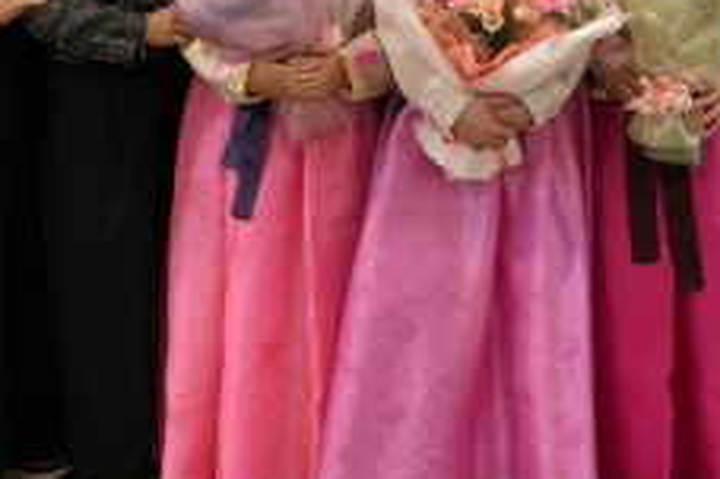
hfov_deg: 27.3
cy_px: -59
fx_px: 1479
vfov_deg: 17.7
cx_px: 295
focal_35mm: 74
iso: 160
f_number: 1.4
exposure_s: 1/60
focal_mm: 8.8
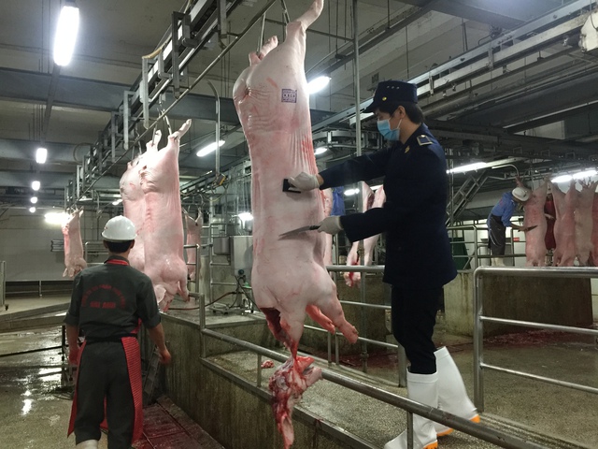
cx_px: 299
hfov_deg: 61.7
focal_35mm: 29
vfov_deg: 48.2
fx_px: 501
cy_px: 224
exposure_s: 1/17
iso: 125
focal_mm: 4.15
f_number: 2.2
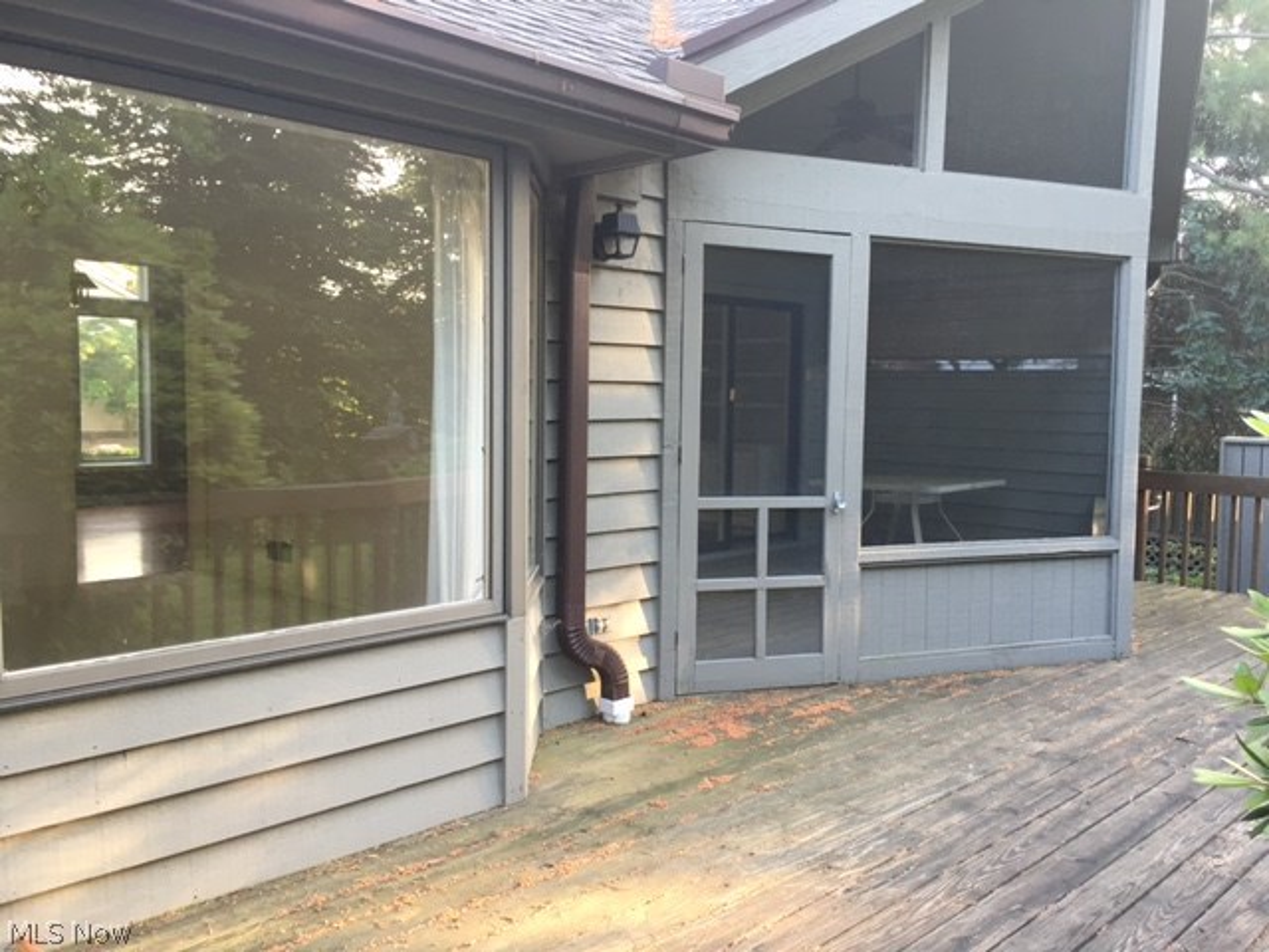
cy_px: 476
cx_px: 634
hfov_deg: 61.7
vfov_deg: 48.2
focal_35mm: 29
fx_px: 1063
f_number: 2.2
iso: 25
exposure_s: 1/15
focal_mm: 4.15
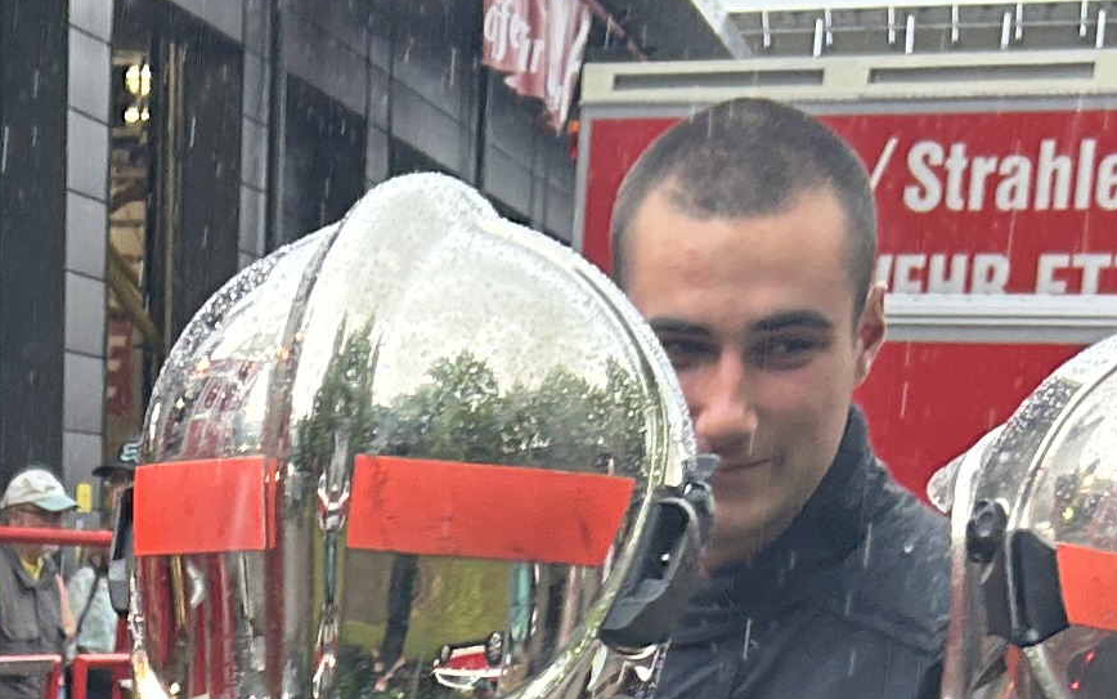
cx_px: -115
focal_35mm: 128
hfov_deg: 15.9
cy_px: 1568
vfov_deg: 9.3
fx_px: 3898
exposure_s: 1/121
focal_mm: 5.7
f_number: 1.5
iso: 50
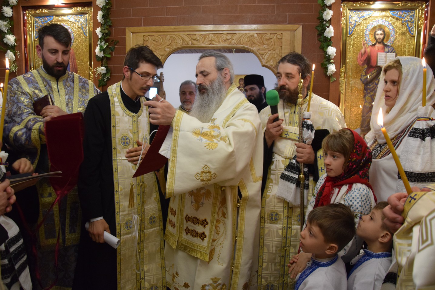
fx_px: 326
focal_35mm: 27
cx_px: 218
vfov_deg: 47.9
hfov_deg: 67.4
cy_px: 145
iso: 1800
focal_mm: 18
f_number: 3.5
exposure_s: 1/60
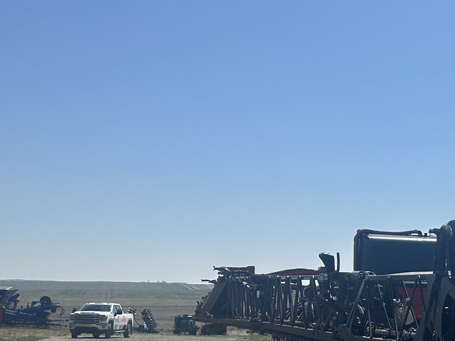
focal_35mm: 68
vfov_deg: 21.2
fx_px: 894
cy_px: 304
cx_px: 504
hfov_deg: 26.3
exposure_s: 1/8000
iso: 50
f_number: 1.5
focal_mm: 5.7
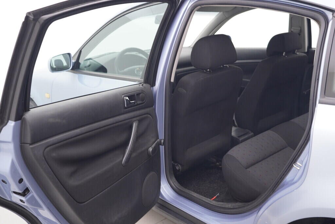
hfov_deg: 53.1
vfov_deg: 36.9
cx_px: 168
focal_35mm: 36
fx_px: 335
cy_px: 112
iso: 400
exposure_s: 1/60
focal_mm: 24
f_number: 4
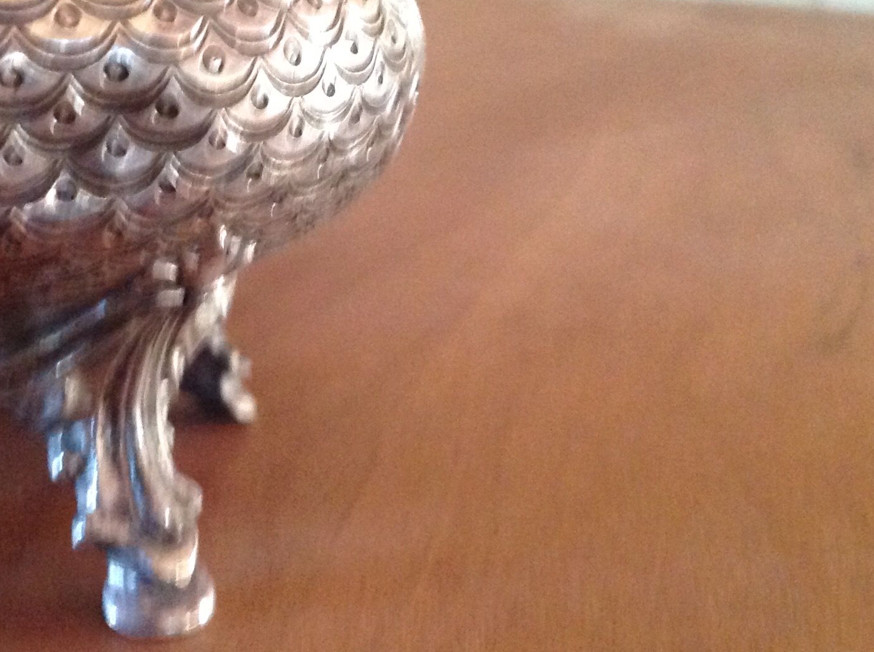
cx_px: 204
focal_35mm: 65
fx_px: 1638
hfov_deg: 29.3
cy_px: 257
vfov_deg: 22.5
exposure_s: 1/15
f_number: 2.4
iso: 500
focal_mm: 4.28
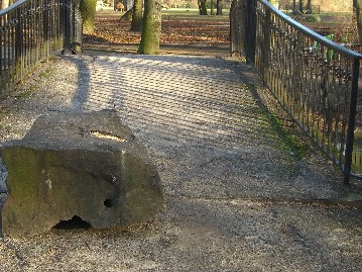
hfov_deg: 29.6
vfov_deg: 22.5
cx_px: 120
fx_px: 680
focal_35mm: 65
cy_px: 107
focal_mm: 7.9
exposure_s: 1/100
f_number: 2.8
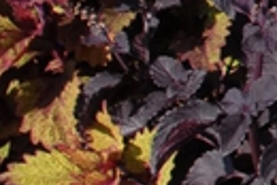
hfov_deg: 5.5
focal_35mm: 331
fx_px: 2550
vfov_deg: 4.1
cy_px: -207
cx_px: 1040
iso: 400
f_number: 9
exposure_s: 1/320
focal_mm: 28
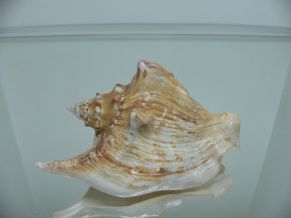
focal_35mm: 35
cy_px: 109
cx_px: 146
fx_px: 294
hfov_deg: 52.6
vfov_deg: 40.7
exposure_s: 1/60
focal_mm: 4.6
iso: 200
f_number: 2.8
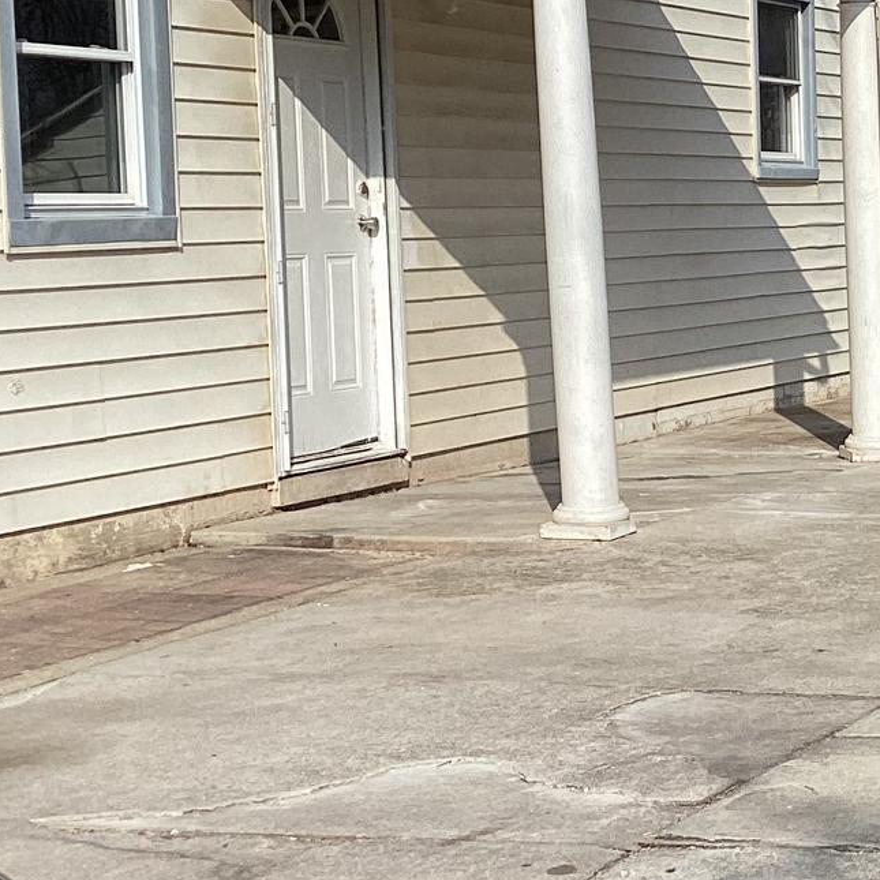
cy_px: 304
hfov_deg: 19.2
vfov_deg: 19.9
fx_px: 2502
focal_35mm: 87
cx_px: 956
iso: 25
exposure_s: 1/2717
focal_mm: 3.3
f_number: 2.4
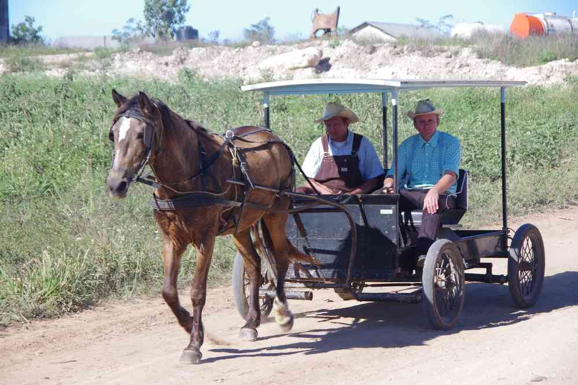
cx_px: 289
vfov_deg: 9.9
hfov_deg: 14.8
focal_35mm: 139
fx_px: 2232
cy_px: 192
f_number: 8
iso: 400
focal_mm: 92.5
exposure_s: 1/125
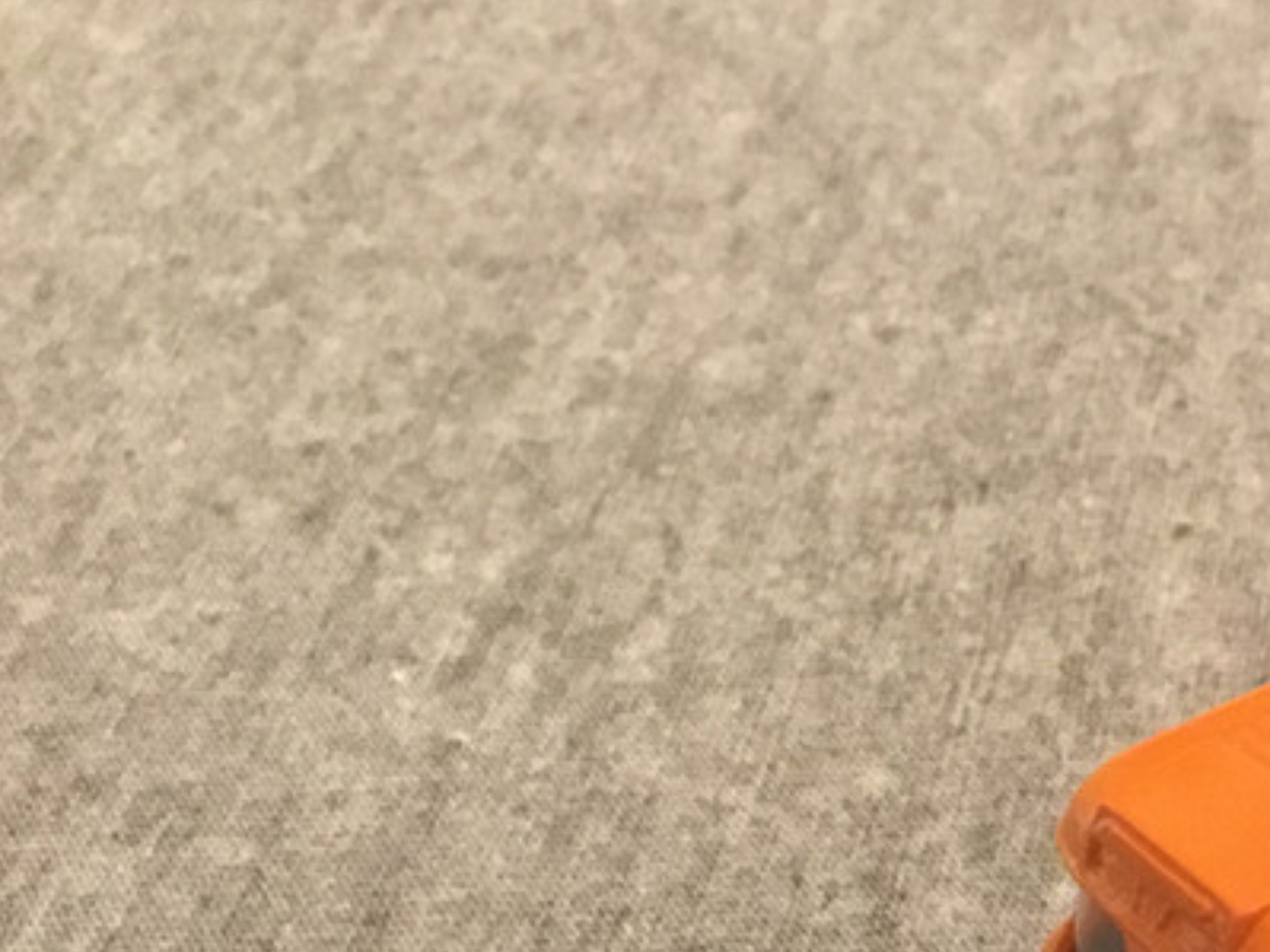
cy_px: 1105
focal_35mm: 83
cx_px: 1689
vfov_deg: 17.1
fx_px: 3044
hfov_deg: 21.2
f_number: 2.4
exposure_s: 1/30
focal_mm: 3.3
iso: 200
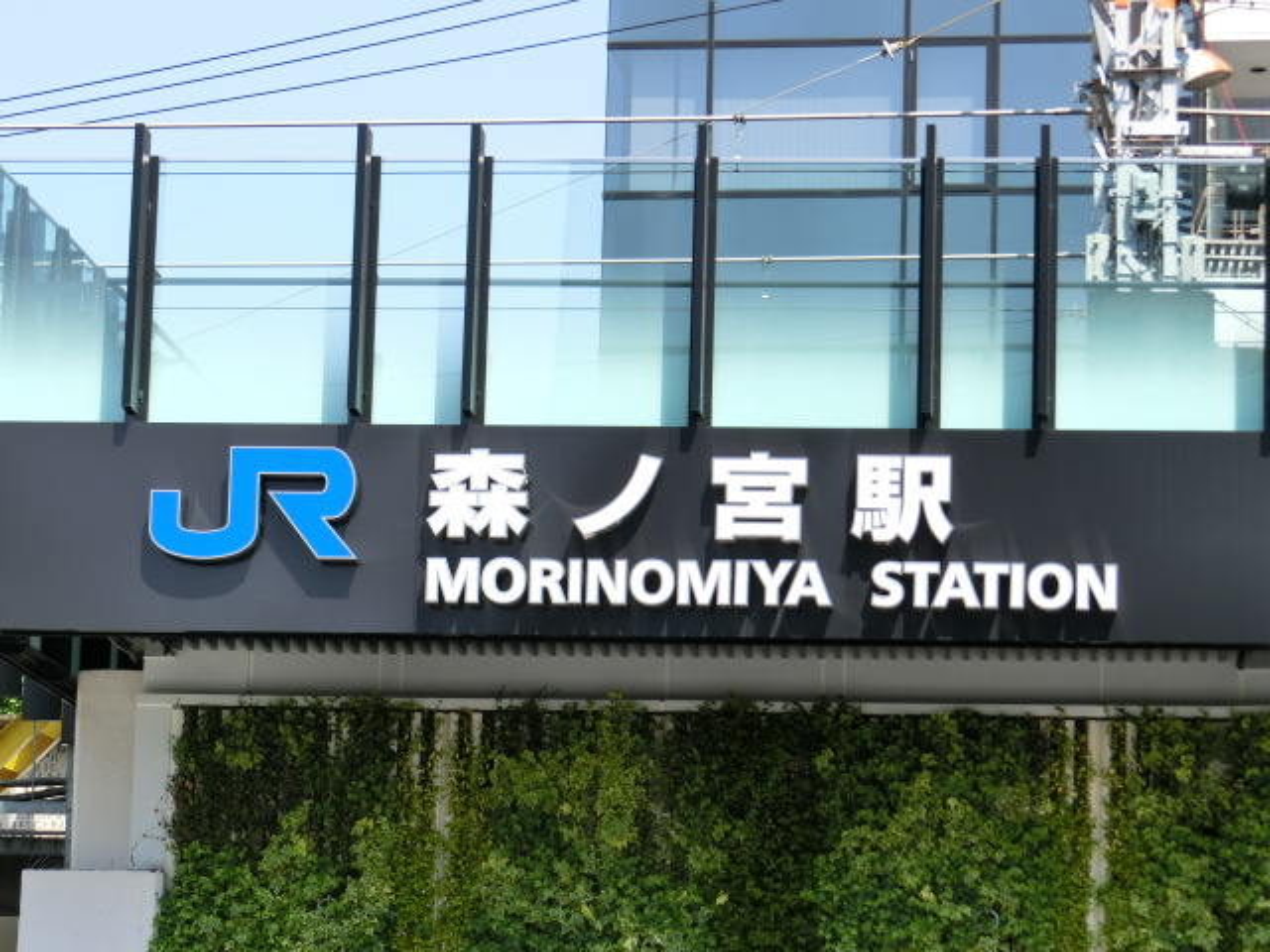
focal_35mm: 143
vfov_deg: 10.4
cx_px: 635
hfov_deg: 13.8
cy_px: 476
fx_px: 5246
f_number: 5.8
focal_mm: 25.5
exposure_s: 1/160
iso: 80
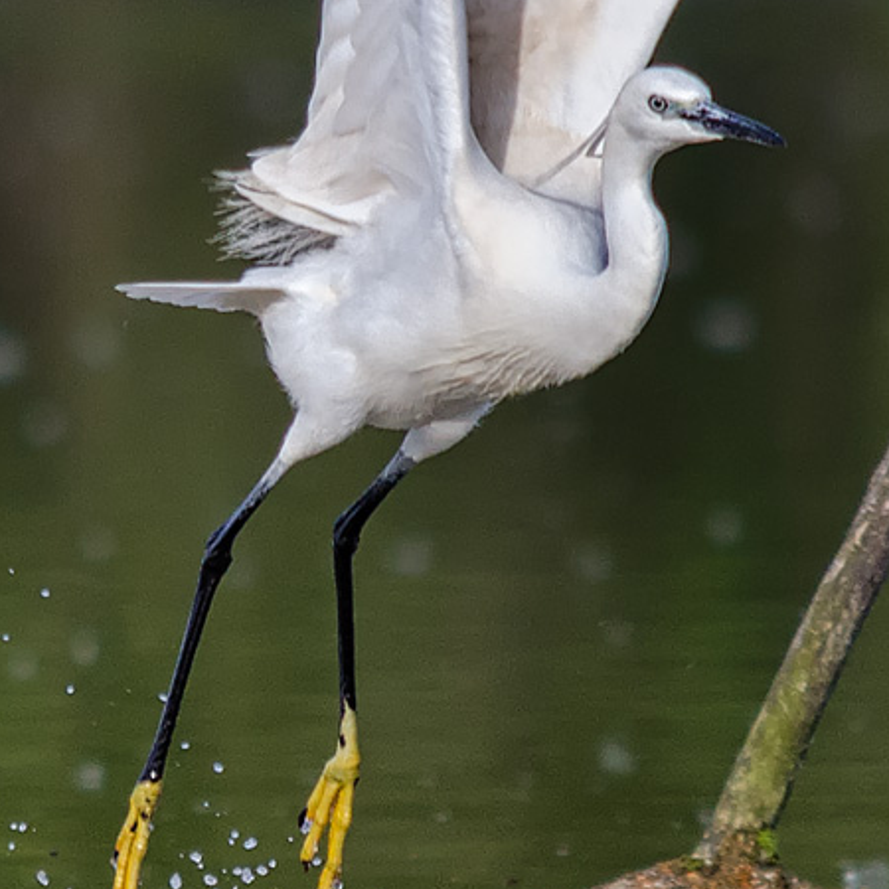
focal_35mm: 1738
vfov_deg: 1.0
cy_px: 76
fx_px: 50499
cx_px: 956
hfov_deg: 1.0
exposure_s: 1/800
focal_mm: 300
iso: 400
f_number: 7.1
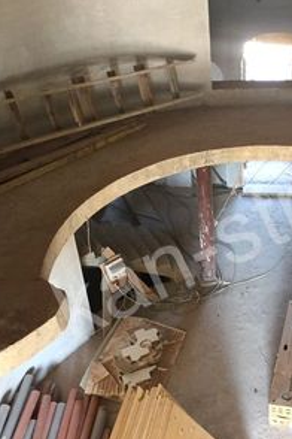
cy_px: 218
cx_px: 270
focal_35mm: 41
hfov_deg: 31.0
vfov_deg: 47.4
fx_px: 499
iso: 160
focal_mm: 4.15
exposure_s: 1/30
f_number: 2.2
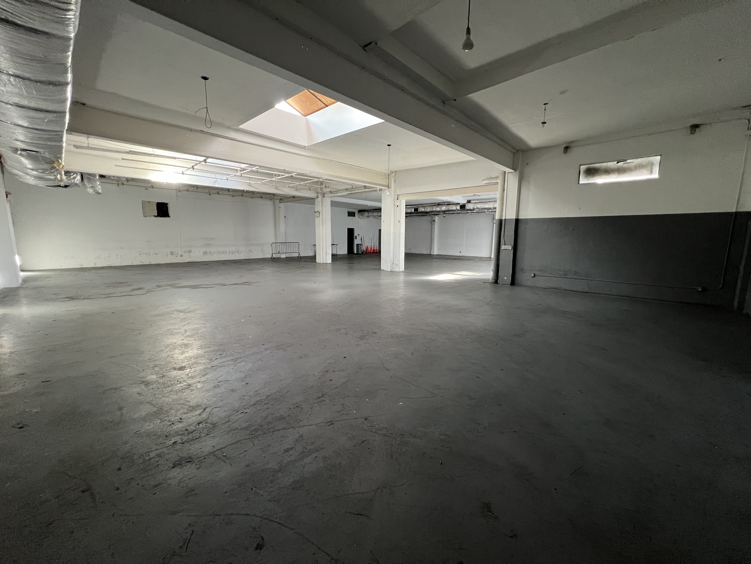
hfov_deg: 106.2
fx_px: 282
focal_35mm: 13
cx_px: 376
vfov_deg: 89.9
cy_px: 282
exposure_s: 1/60
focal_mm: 1.57
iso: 400
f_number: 1.8
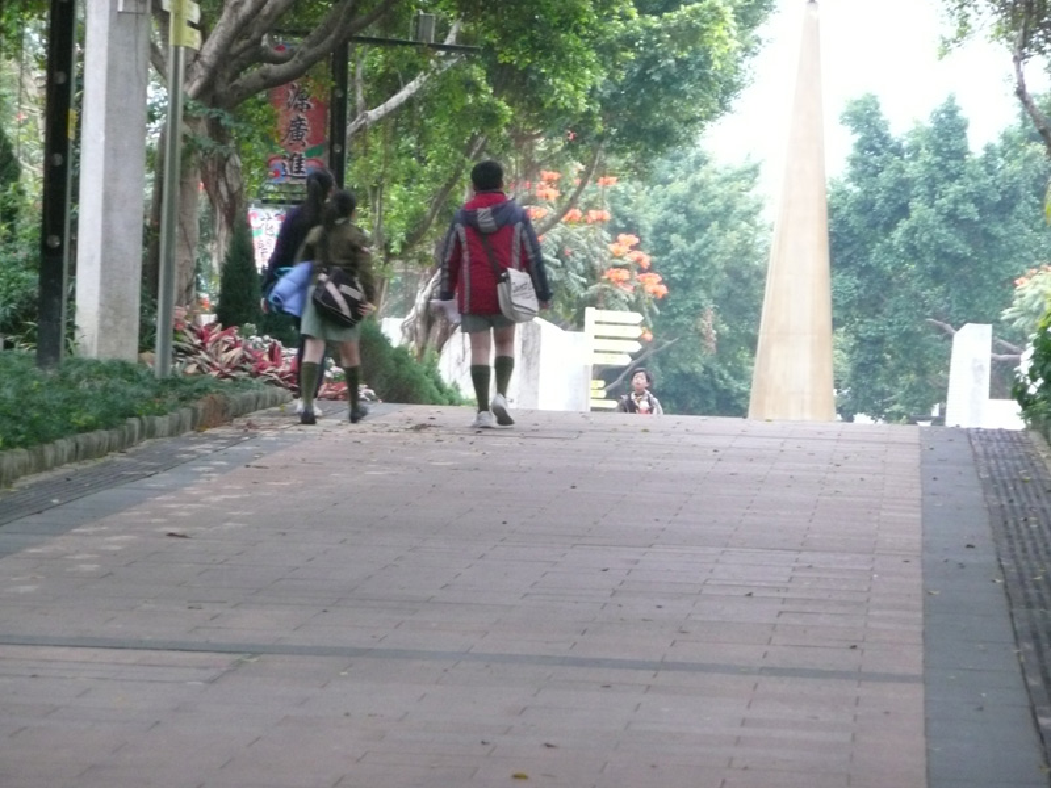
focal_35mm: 199
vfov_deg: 7.5
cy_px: 394
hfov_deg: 9.9
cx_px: 526
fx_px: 6042
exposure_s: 1/30
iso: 400
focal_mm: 32.7
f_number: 4.8
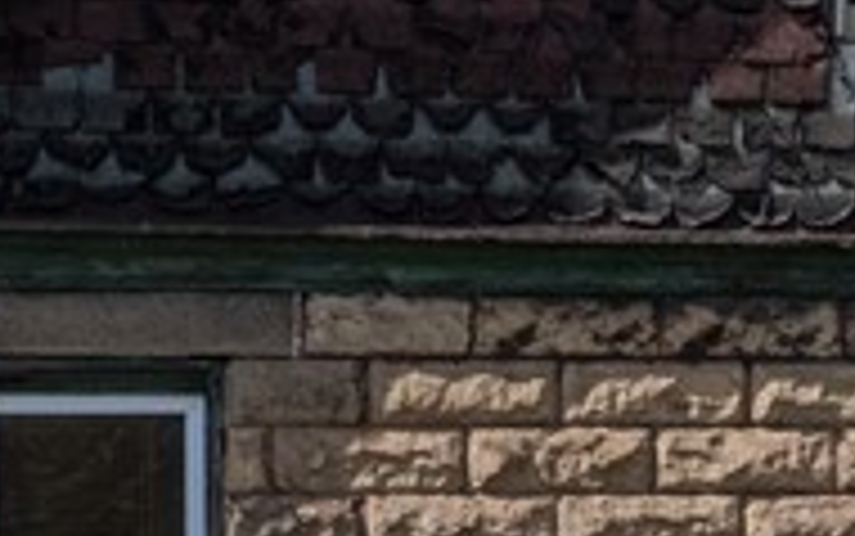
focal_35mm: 137
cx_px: 225
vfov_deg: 9.3
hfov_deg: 15.2
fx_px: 3194
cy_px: 784
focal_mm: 12.29
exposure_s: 1/240
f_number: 5
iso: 400
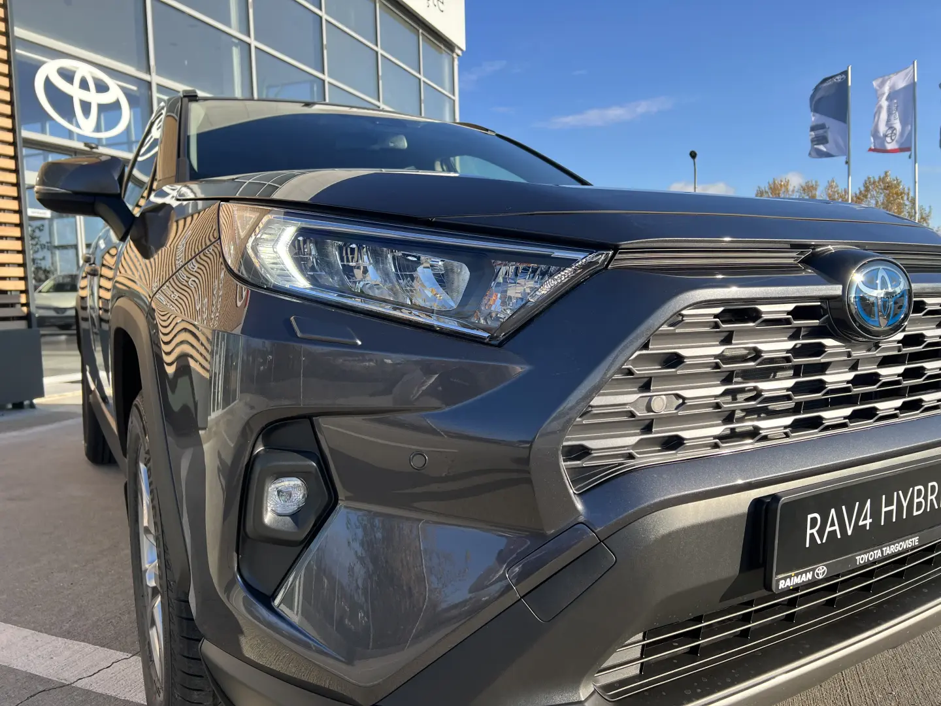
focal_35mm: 26
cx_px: 470
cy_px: 353
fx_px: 707
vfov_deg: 53.1
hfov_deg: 67.3
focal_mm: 5.7
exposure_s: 1/1553
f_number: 1.5
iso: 50
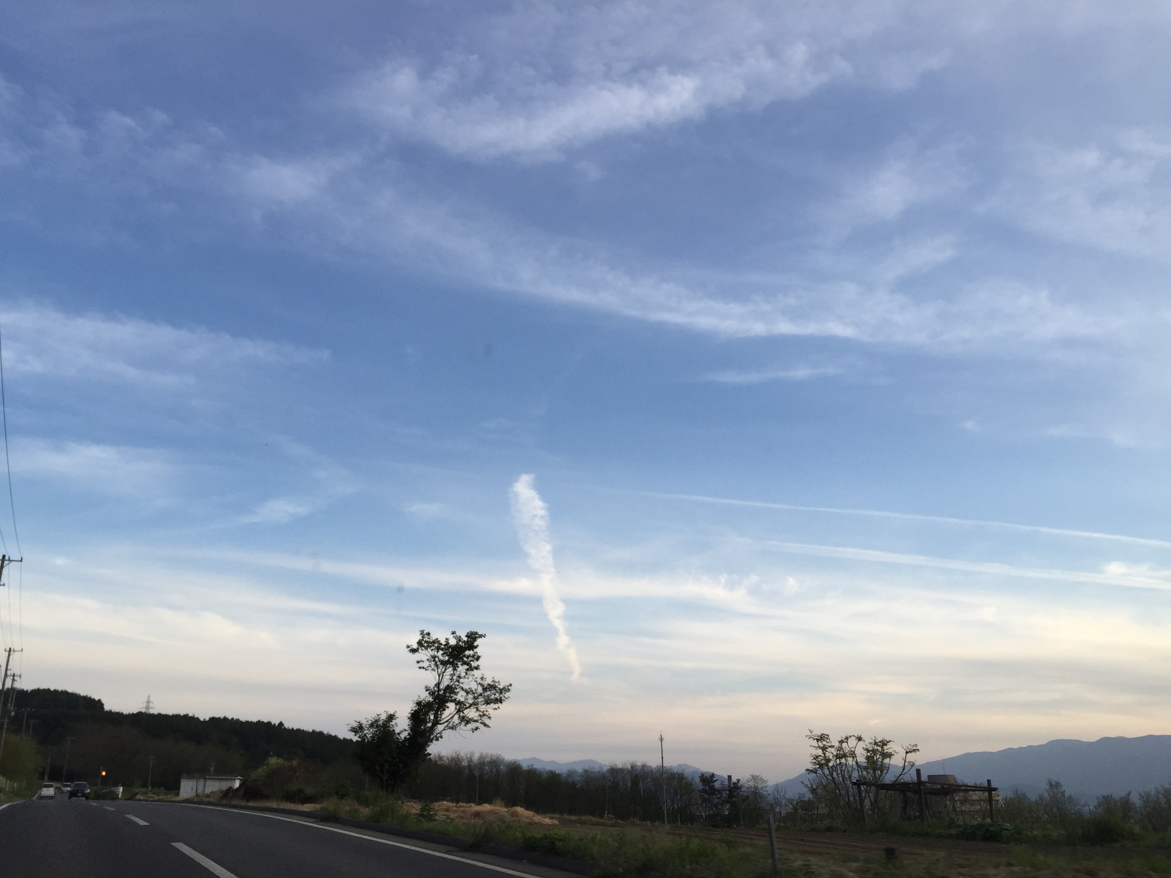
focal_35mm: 29
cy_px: 439
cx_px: 586
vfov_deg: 48.2
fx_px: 981
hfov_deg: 61.7
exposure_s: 1/344
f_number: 2.2
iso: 32
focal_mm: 4.15
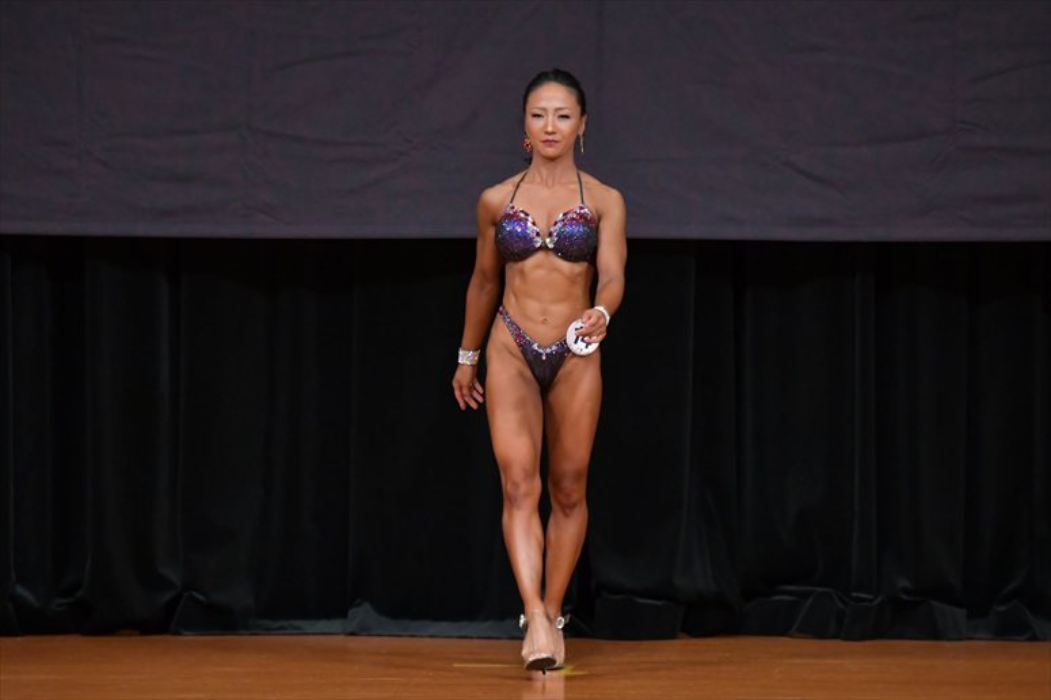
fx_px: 10067
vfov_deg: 4.0
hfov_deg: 6.0
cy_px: 350
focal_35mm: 345
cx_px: 526
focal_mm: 230
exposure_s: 1/400
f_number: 5.6
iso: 4000
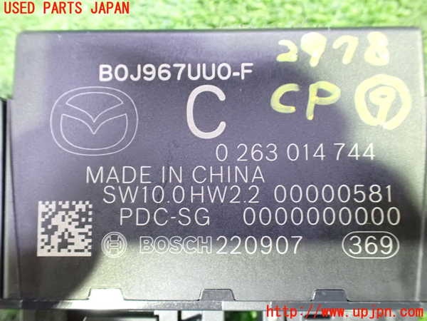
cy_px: 160
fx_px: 370
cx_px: 214
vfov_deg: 46.8
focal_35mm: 30
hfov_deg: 60.0
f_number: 2.3
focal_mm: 5.4
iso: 1600
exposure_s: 1/15
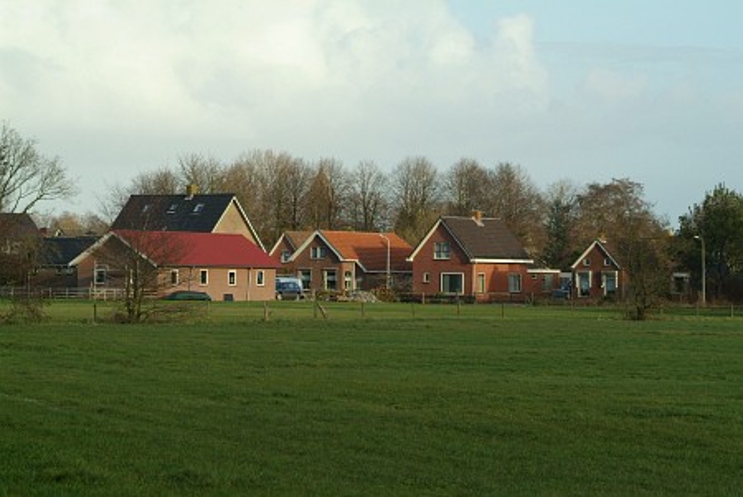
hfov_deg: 15.2
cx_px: 372
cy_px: 248
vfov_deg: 10.2
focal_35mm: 135
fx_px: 2789
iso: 400
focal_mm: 90
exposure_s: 1/500
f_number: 8
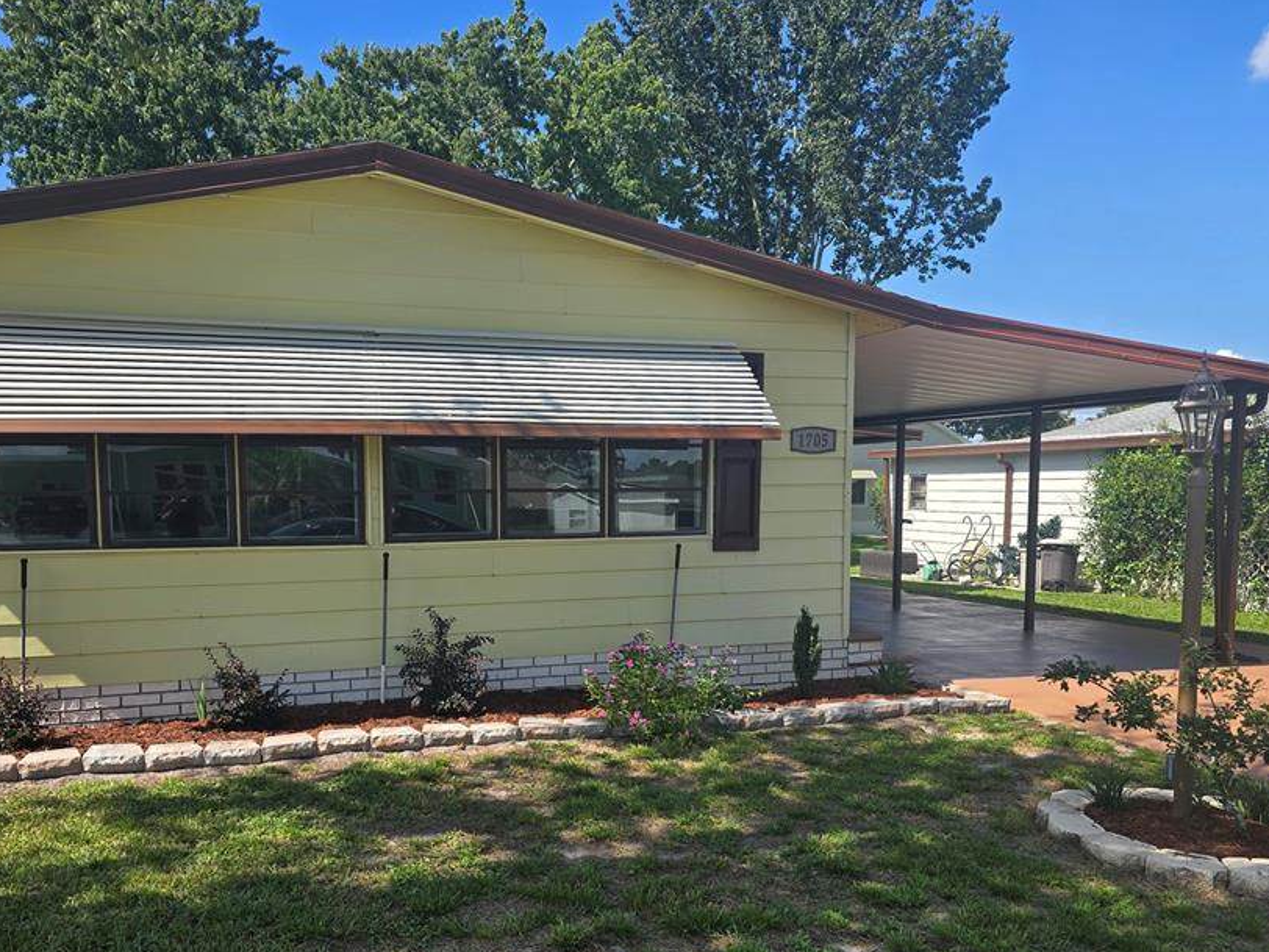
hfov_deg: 61.5
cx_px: 567
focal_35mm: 29
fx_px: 1063
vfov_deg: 48.0
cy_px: 567
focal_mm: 6.3
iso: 12
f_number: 1.7
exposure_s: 1/470
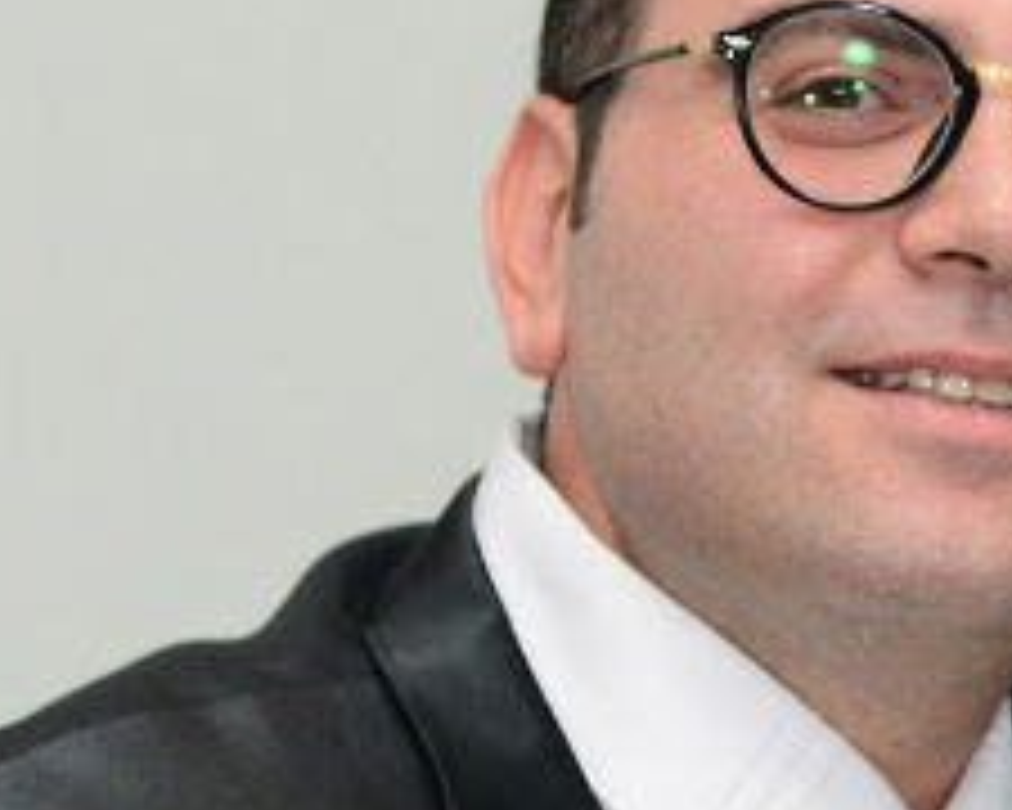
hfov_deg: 7.2
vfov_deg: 5.8
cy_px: 772
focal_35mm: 265
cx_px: 1547
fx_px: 7937
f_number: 5
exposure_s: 1/100
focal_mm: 62
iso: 1250
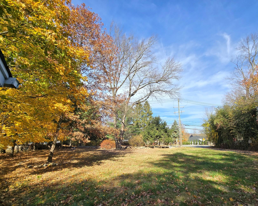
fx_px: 122
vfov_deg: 80.0
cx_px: 147
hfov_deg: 92.5
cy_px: 116
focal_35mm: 16
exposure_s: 1/1258
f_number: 2.2
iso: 50
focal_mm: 2.2
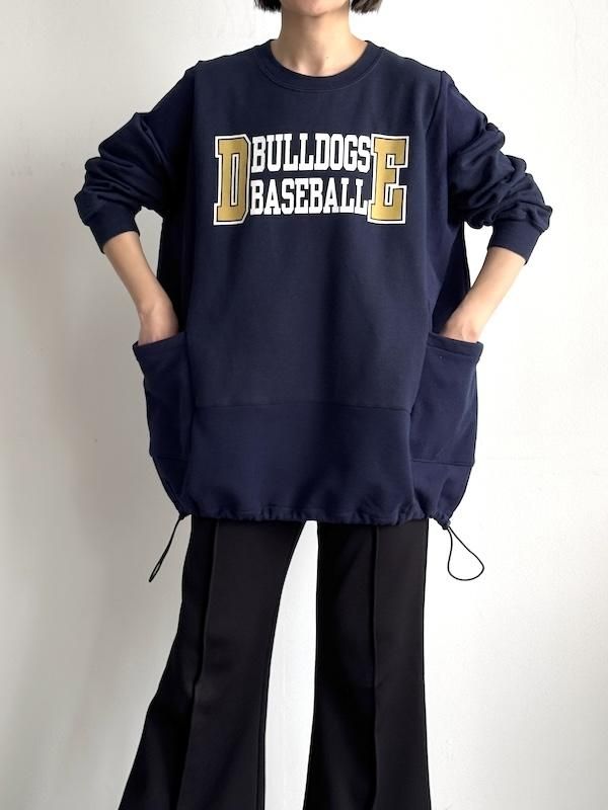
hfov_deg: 30.3
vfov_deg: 39.7
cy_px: 405
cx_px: 304
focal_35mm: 48
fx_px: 1124
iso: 80
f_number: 1.78
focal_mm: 6.76
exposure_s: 1/131
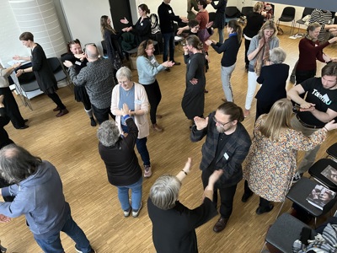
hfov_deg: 67.3
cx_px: 168
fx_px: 253
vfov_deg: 53.1
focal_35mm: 26
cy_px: 126
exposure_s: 1/59
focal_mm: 5.1
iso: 500
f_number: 1.6
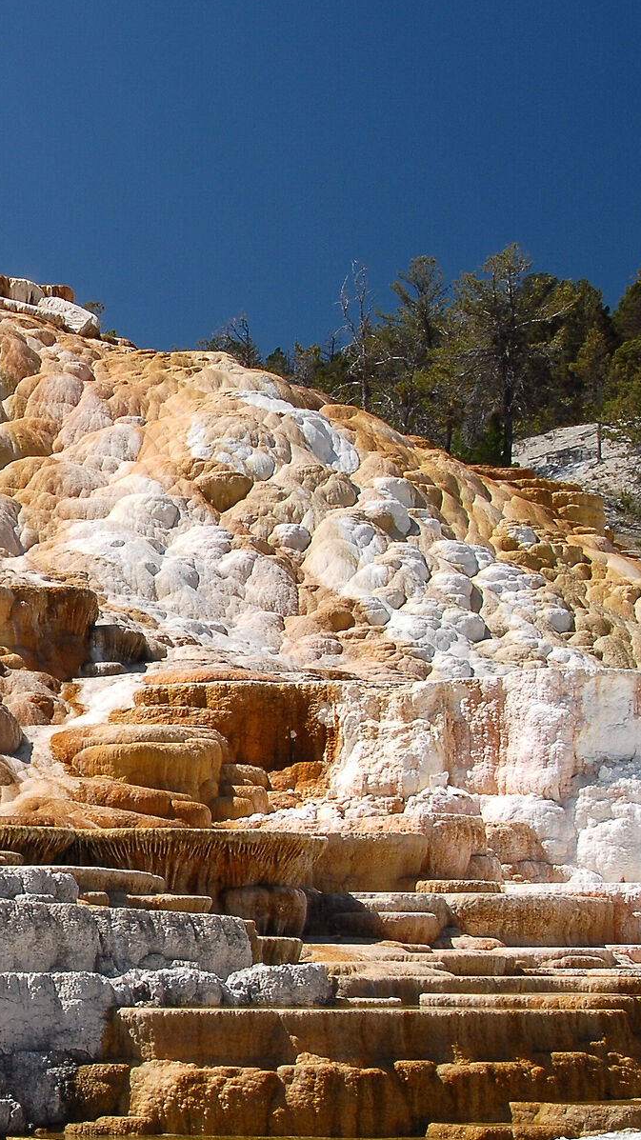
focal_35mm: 82
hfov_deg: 14.0
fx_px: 2479
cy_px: 664
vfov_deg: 25.9
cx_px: -266
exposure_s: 1/40
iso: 100
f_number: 13
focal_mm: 26
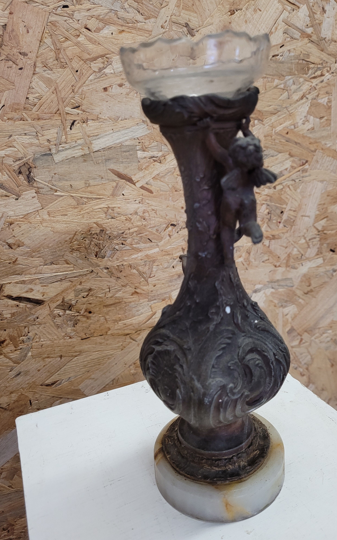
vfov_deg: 66.5
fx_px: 412
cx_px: 201
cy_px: 271
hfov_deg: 44.3
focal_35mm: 28
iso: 250
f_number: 1.8
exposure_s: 1/100
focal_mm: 5.4
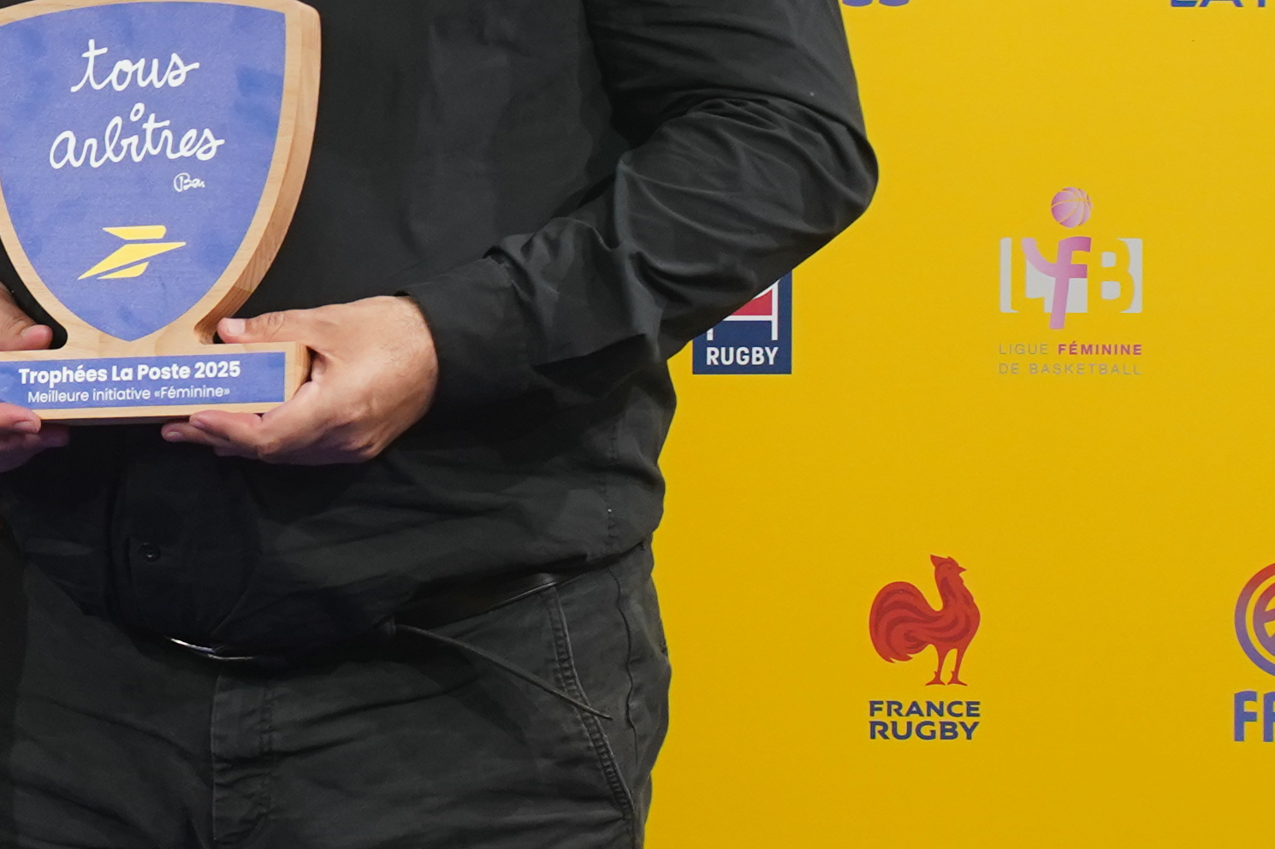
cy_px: 319
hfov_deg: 6.7
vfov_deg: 4.5
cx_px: -525
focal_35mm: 302
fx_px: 10694
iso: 1250
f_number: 5.6
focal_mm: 75
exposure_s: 1/100
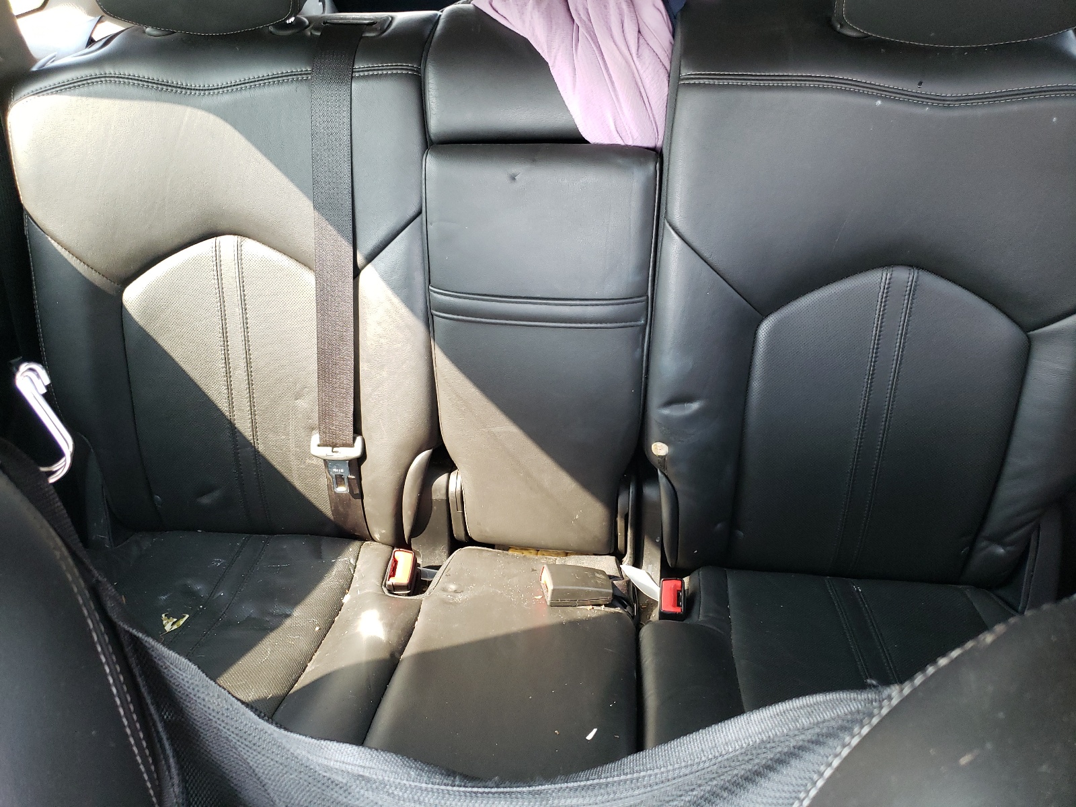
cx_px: 538
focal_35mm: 26
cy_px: 404
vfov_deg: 53.1
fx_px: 808
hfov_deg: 67.3
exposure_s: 1/60.2
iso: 184
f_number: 1.5
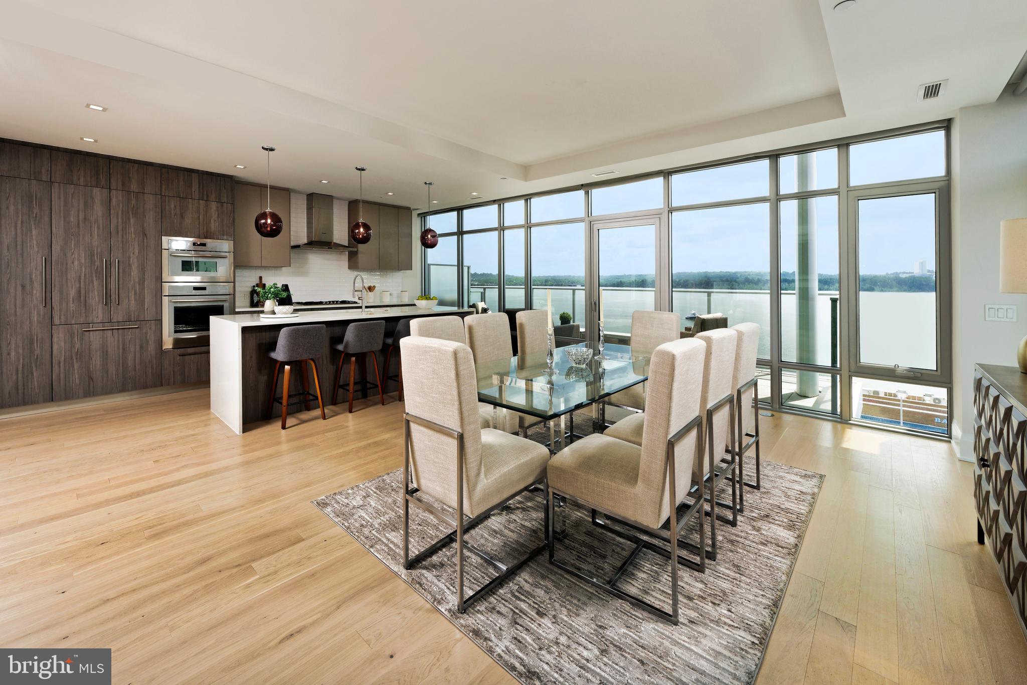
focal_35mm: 14
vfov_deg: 81.2
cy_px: 342
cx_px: 514
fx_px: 399
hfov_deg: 104.2
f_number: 11
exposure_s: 1/250
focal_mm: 14
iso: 320
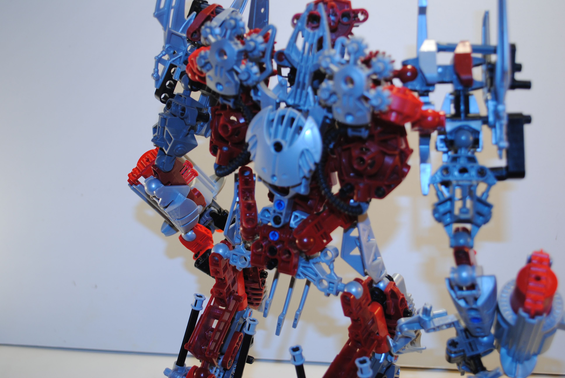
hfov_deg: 41.1
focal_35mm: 48
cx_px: 282
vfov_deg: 28.2
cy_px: 189
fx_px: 754
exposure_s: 1/25
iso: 200
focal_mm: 32
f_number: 4.8
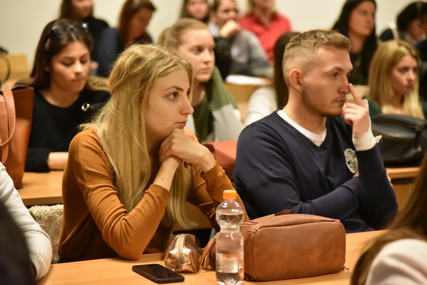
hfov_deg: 17.1
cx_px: 214
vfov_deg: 11.4
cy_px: 142
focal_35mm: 120
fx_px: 1423
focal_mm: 120
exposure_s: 1/320
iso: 10000
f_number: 4
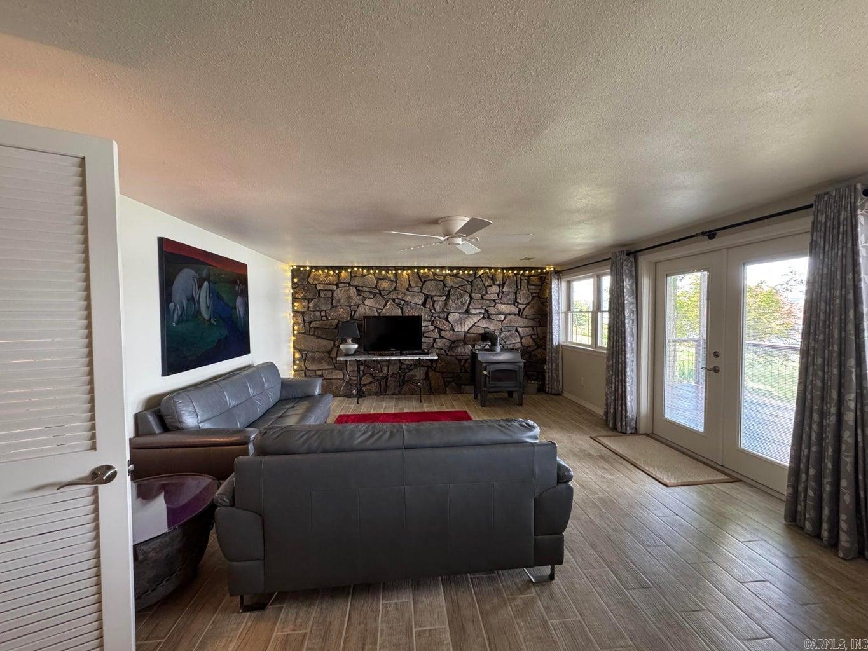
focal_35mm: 14
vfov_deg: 85.7
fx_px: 351
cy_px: 326
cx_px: 434
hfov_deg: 102.1
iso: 400
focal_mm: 2.22
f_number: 2.2
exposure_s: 1/60
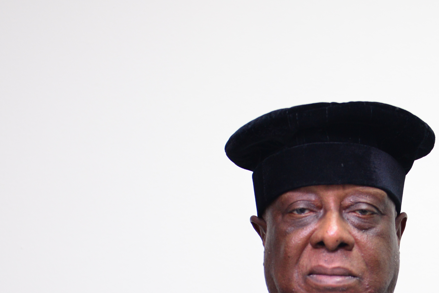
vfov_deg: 11.3
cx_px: 330
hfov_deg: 17.1
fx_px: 1451
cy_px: 357
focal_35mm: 119
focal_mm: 48
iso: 1000
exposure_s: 1/125
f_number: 2.8
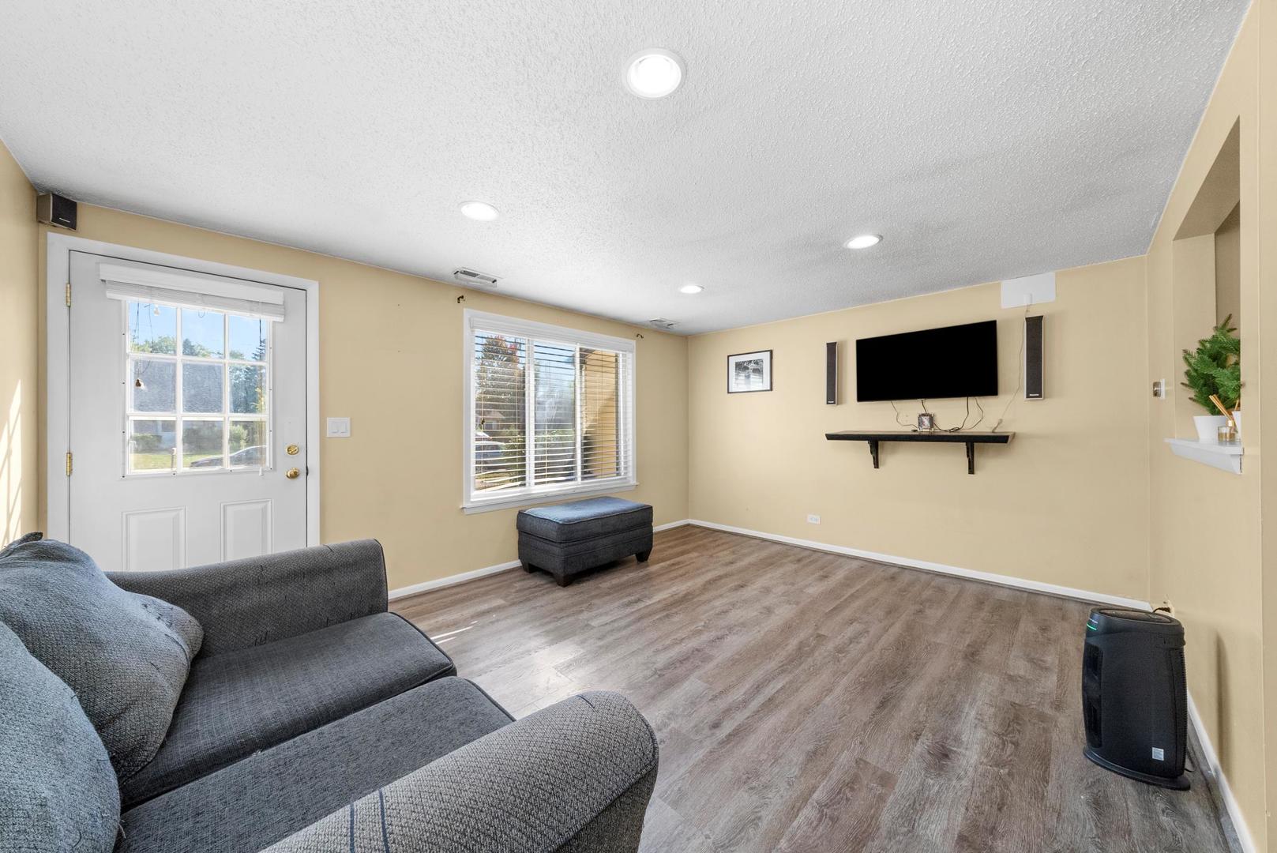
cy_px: 426
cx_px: 638
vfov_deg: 90.1
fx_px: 426
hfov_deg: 112.6
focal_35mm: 12
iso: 640
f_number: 14
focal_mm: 12
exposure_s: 1/15
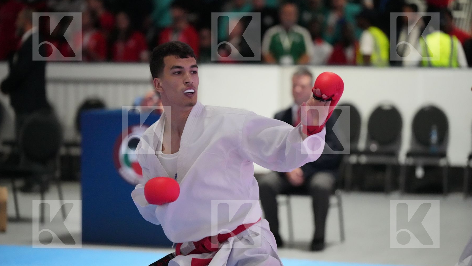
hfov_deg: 14.0
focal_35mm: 154
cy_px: 130
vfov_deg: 7.9
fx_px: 1928
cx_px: 236
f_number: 2.8
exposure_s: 1/800
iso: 12800
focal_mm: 146
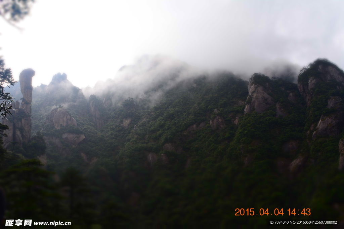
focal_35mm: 30
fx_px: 287
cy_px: 114
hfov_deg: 61.9
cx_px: 172
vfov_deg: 43.6
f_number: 10
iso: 320
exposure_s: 1/60
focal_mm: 20
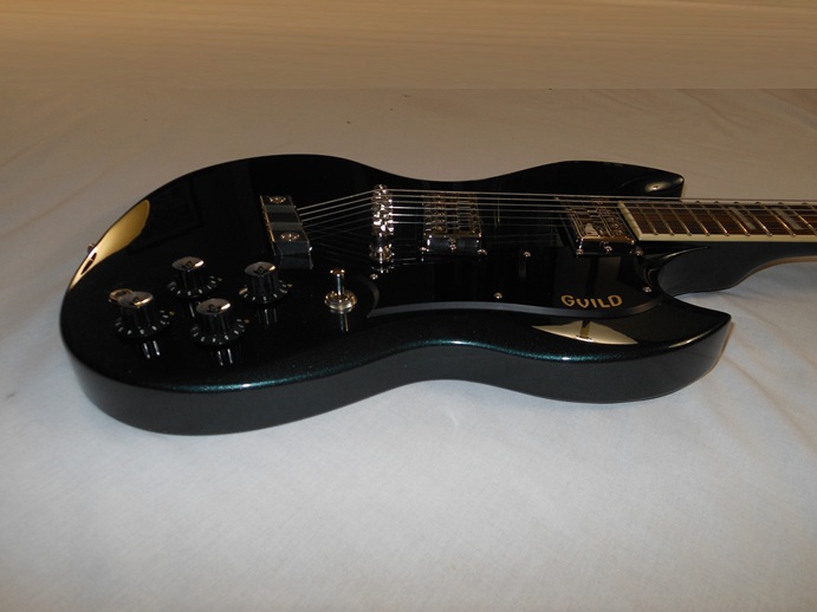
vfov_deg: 54.9
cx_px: 408
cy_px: 306
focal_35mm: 25
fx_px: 590
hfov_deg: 69.4
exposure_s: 1/25
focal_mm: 4.5
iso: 80
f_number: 3.2
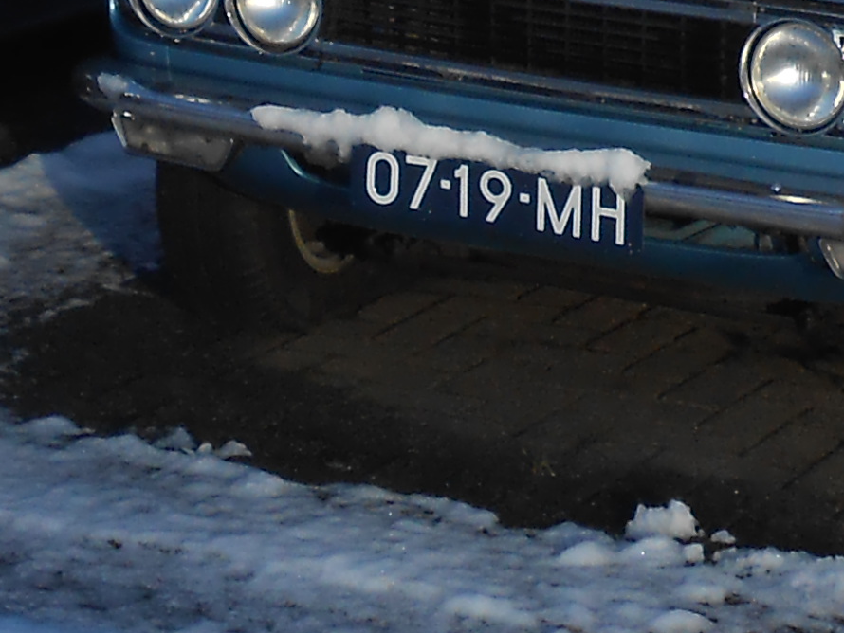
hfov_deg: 11.2
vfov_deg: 8.2
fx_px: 4292
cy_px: -439
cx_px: 296
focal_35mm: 176
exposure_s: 1/500
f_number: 3.9
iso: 80
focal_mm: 6
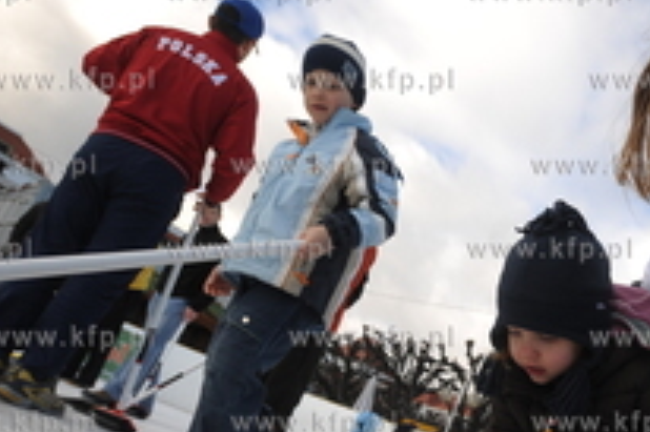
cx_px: 483
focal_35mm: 33
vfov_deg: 37.6
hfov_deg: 54.7
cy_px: 378
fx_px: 595
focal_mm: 17
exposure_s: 1/400
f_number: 5
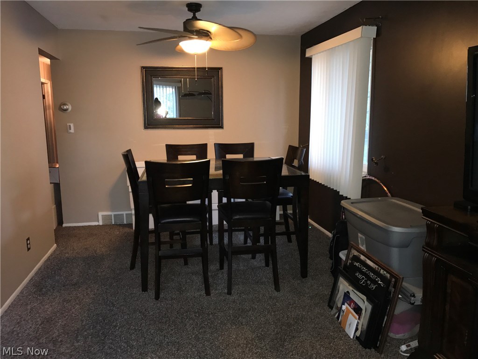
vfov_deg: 49.7
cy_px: 180
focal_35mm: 28
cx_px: 239
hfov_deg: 63.4
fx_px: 387
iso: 80
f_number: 1.8
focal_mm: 3.99
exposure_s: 1/16
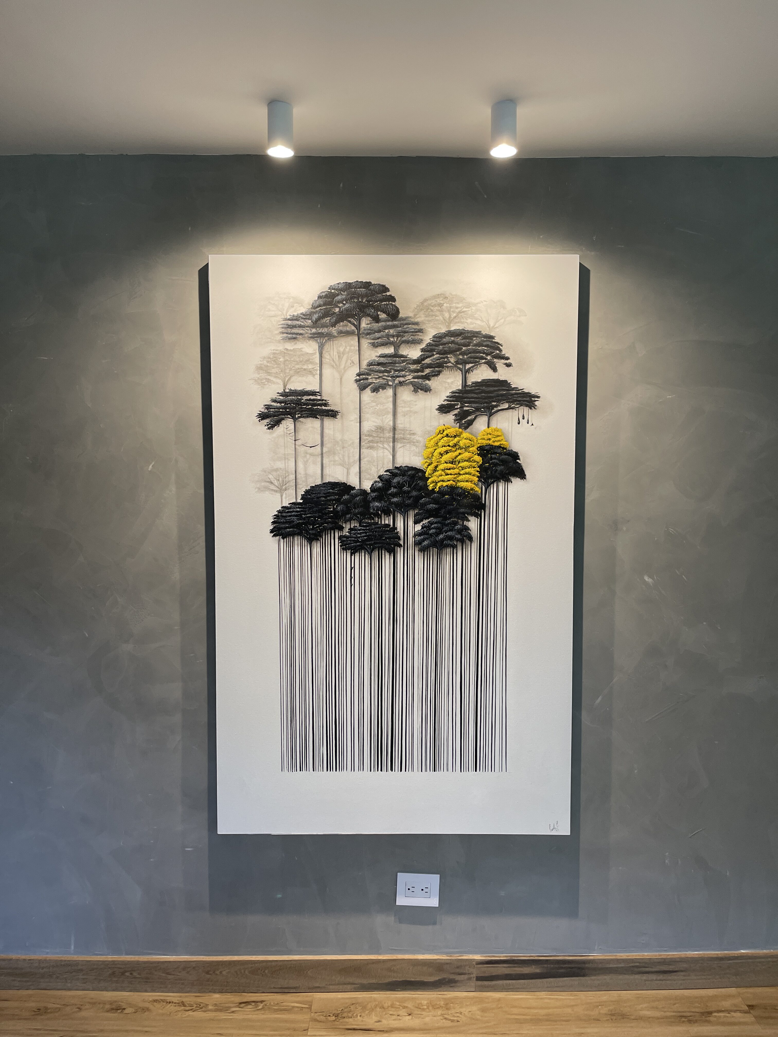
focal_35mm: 26
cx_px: 389
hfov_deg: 53.1
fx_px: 779
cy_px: 518
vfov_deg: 67.3
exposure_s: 1/60
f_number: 1.6
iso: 64
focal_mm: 5.1
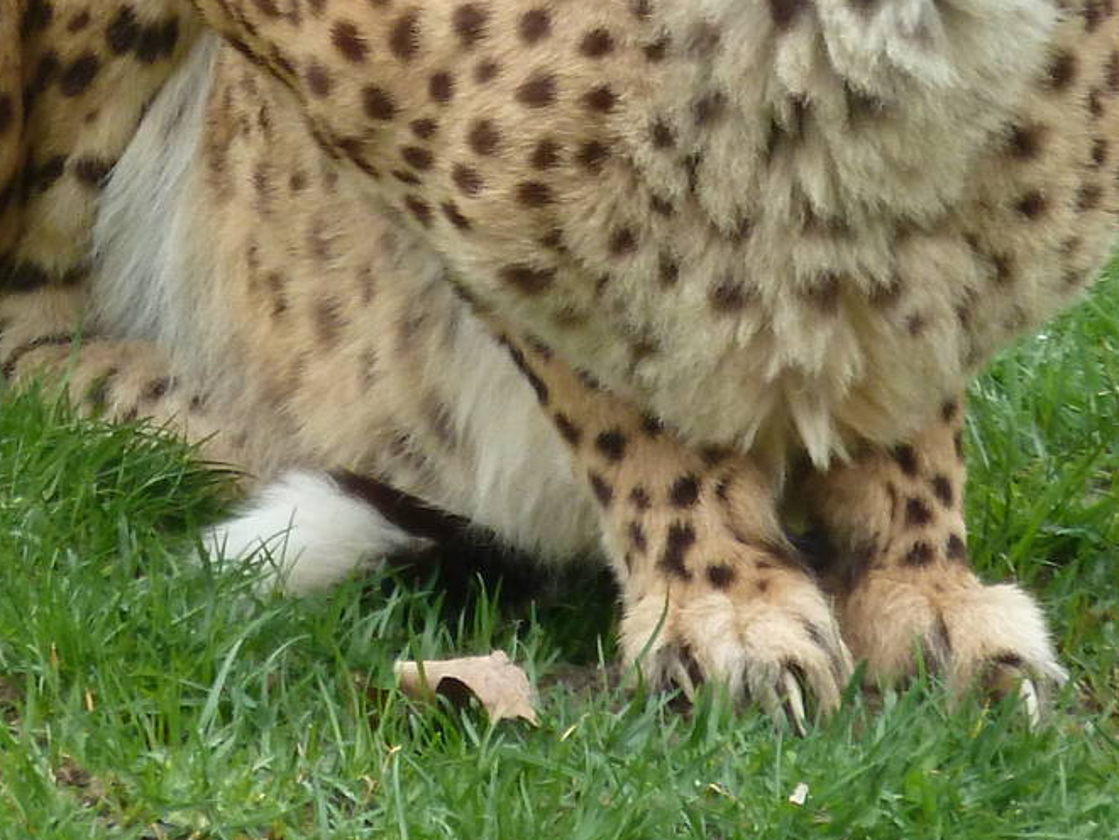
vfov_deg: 1.5
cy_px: -71
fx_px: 31233
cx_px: 516
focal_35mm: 966
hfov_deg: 2.1
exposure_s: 1/125
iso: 200
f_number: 4.9
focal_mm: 49.2
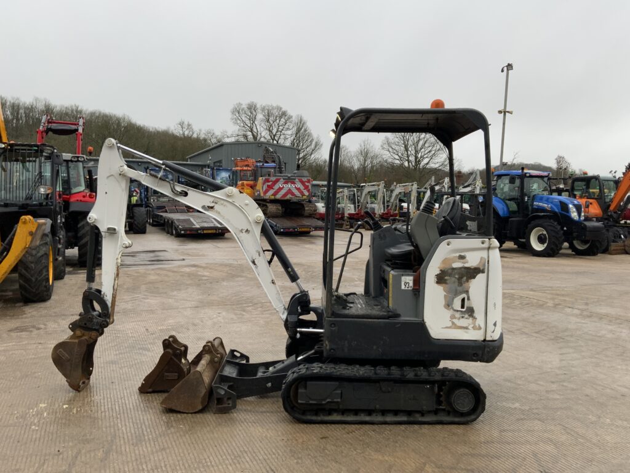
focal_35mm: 29
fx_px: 528
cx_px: 315
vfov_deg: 48.2
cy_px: 236
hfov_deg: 61.7
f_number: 1.8
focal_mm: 3
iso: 20
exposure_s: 1/122
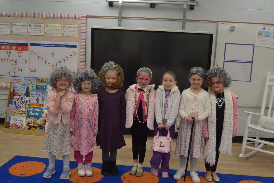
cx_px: 137
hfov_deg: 53.1
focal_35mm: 36
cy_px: 92
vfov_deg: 36.9
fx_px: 274
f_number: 3.8
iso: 400
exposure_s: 1/100
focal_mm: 24
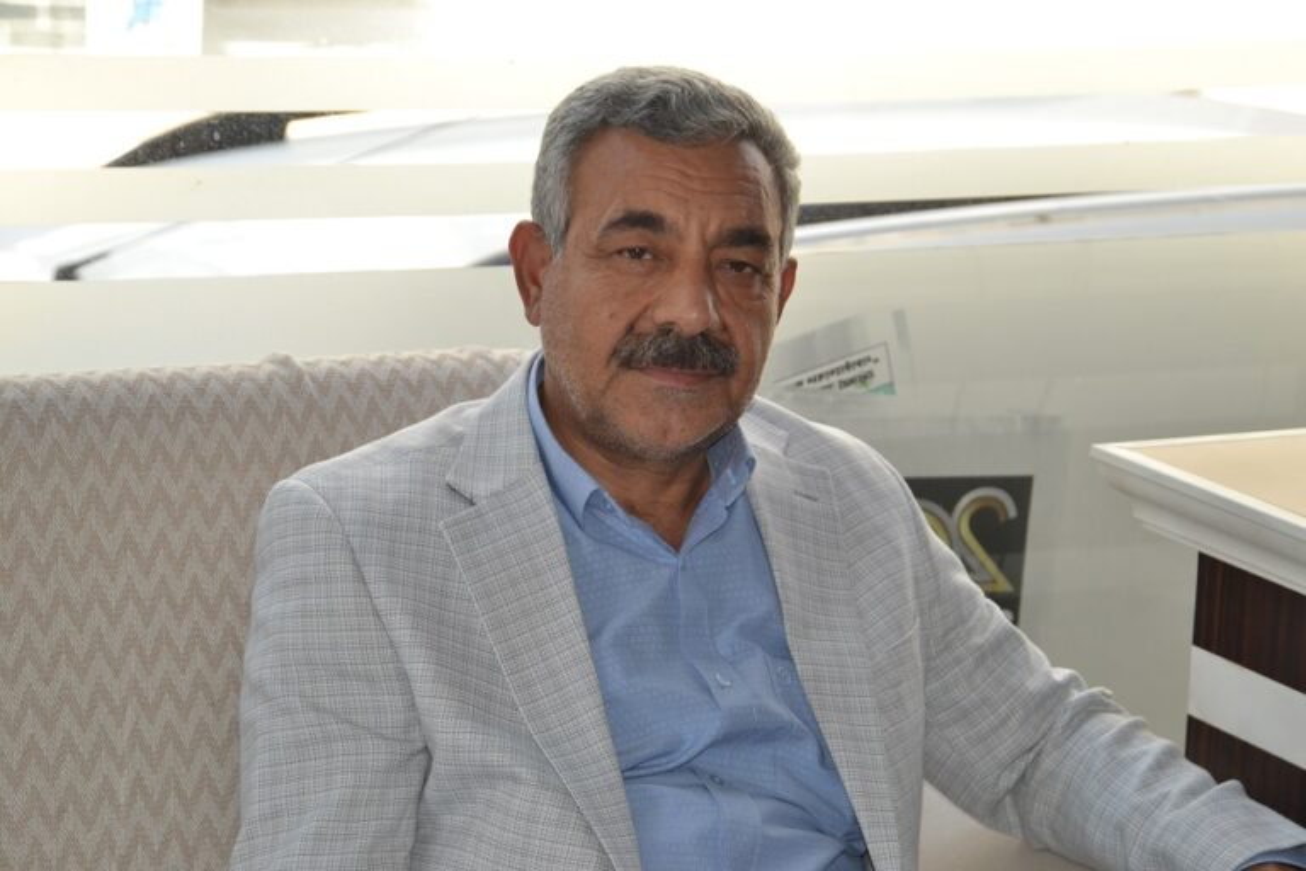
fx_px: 3809
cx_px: 653
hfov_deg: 19.5
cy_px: 436
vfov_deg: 13.0
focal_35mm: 105
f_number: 5.3
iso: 400
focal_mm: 70
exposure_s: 1/100
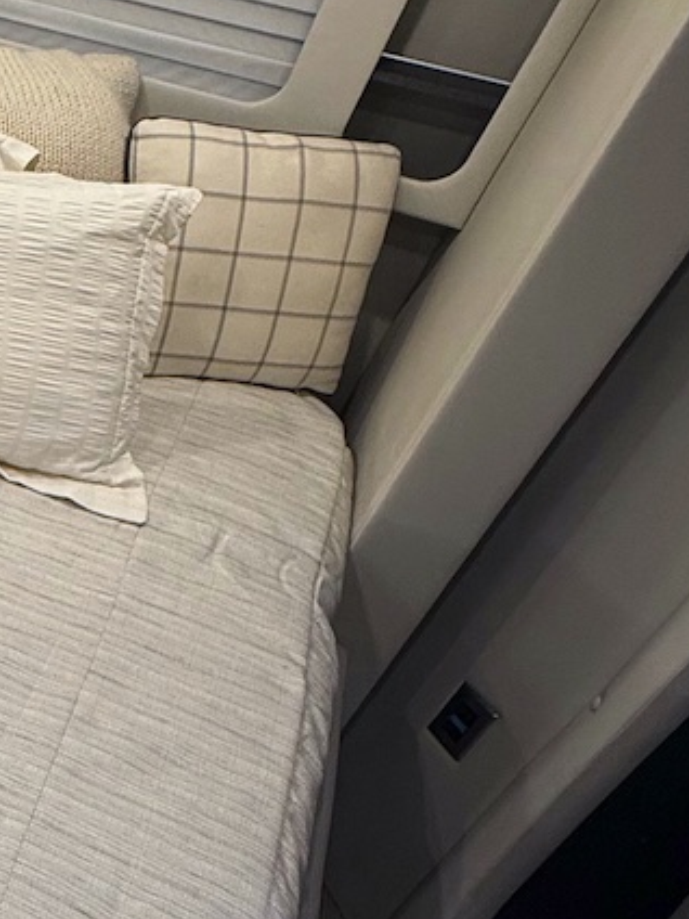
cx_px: -344
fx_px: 1168
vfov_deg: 42.9
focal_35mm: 44
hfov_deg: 25.1
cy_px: 489
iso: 200
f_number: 2.2
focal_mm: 2.22
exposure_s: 1/60
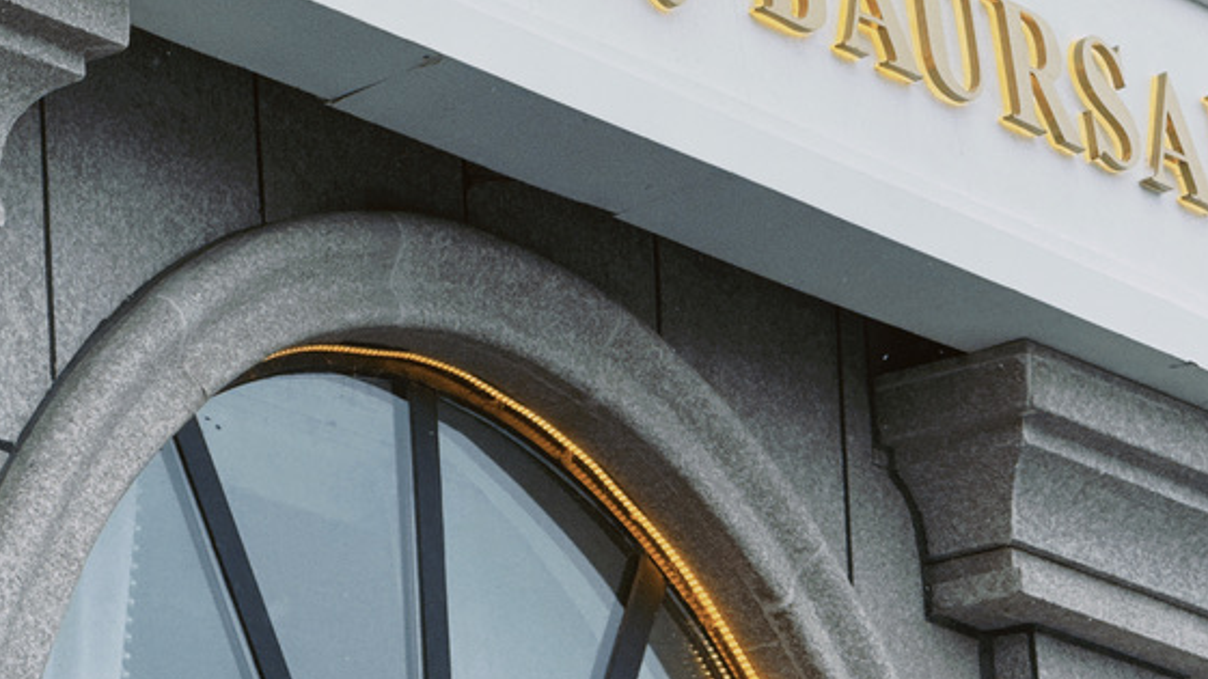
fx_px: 7655
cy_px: 103
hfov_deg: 9.0
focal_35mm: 239
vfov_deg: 5.1
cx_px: 440
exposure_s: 1/279
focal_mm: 15.66
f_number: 2.8
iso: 40
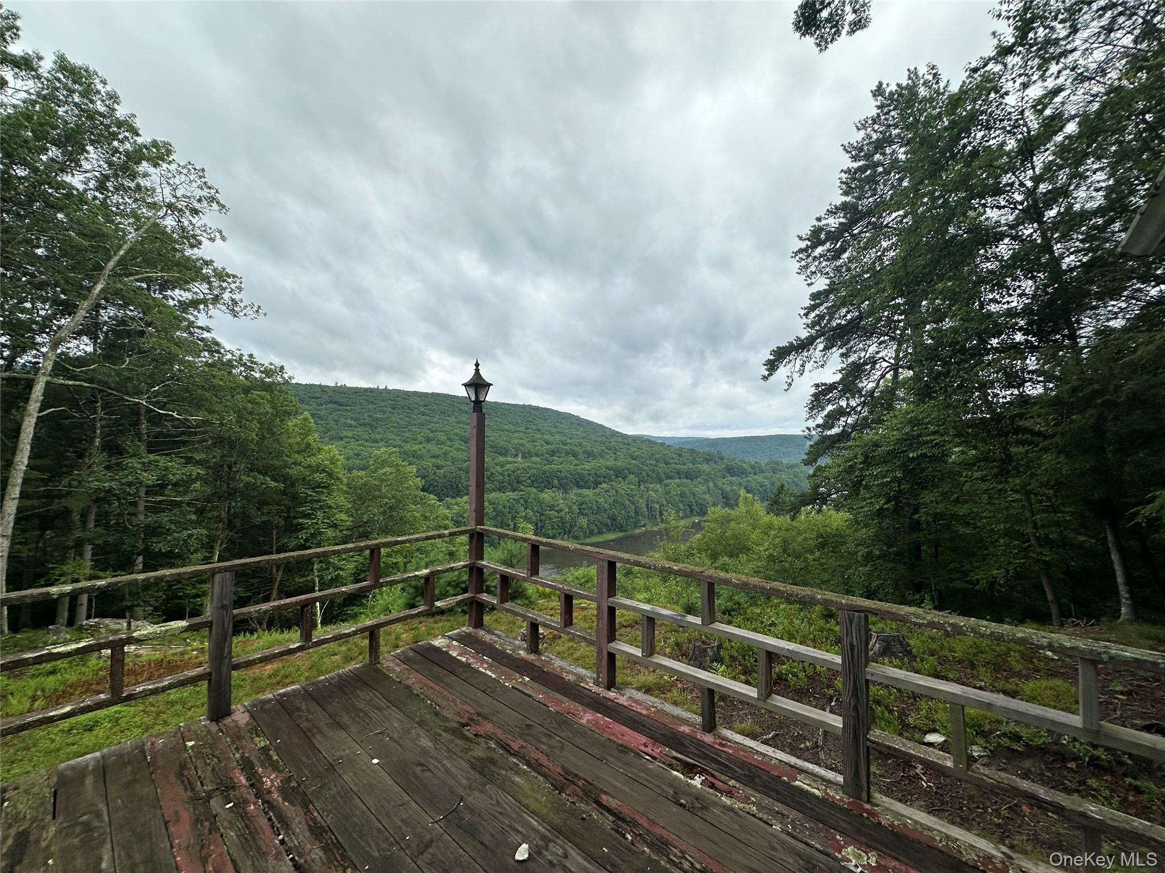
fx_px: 471
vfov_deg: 85.7
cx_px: 582
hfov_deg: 102.1
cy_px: 436
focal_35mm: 14
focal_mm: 2.22
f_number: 2.2
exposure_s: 1/744
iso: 40
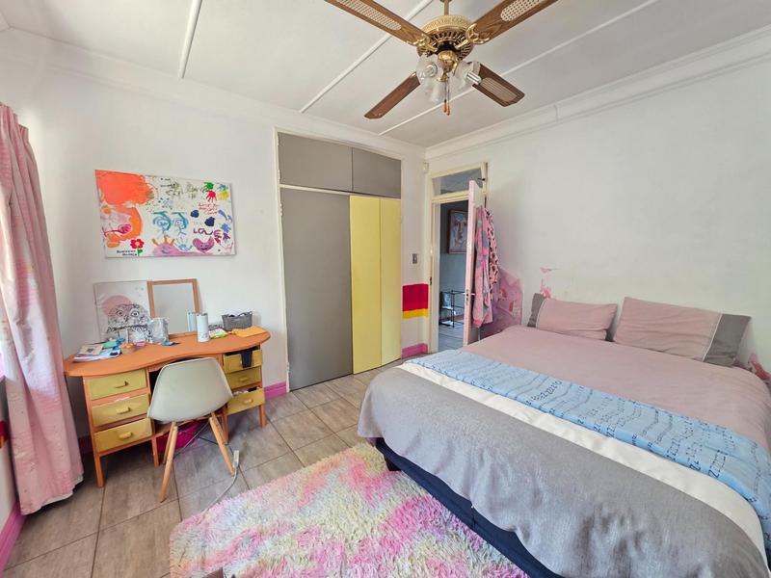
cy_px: 289
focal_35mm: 13
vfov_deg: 89.9
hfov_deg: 106.2
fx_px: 290
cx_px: 386
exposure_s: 1/50
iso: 200
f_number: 1.9
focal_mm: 2.2
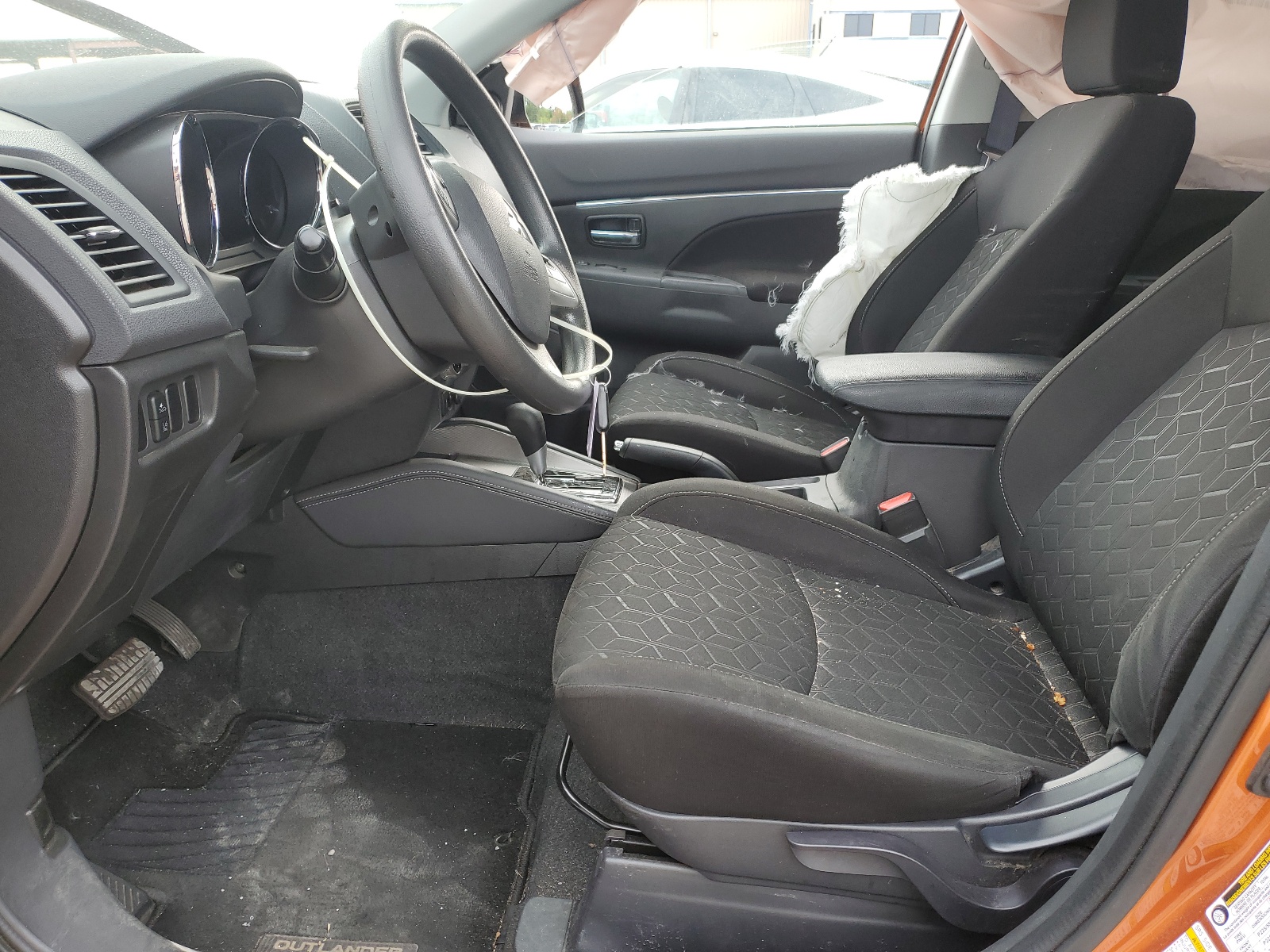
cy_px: 476
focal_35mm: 26
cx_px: 635
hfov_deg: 67.3
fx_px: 954
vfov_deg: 53.1
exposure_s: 1/200
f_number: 1.5
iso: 50
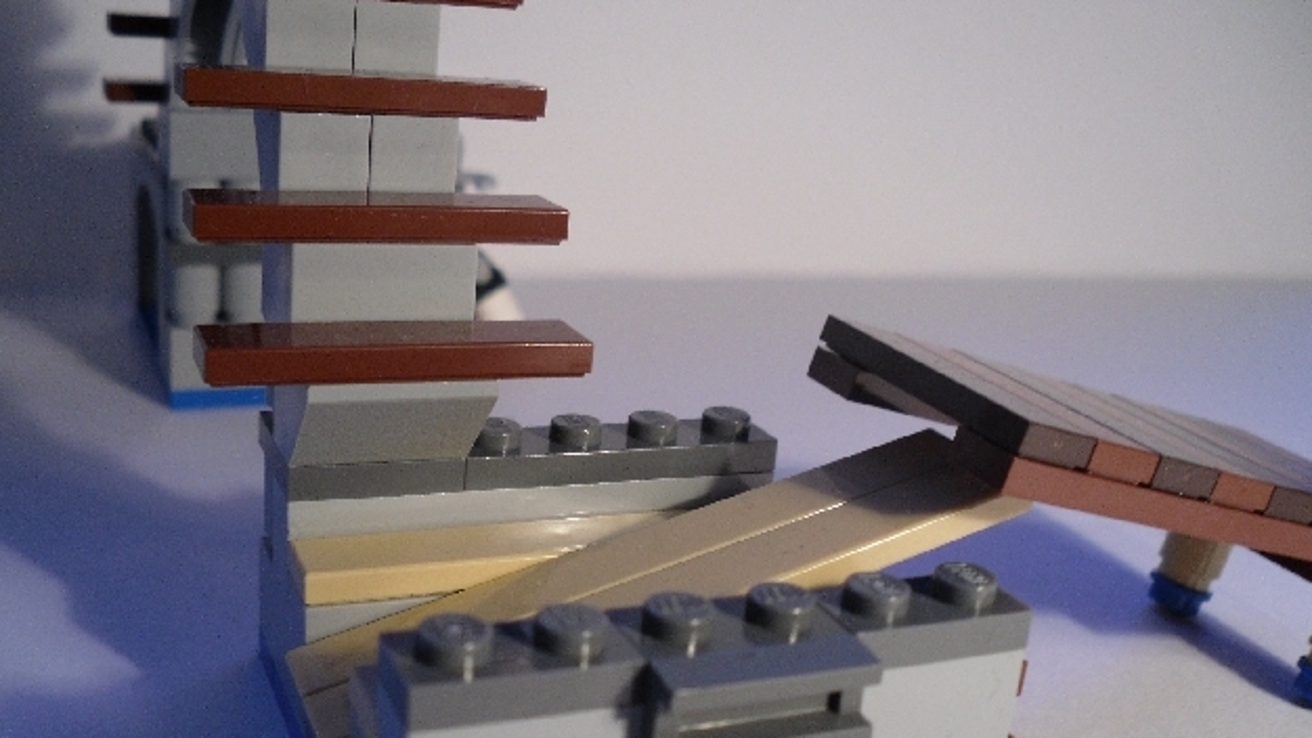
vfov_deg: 30.3
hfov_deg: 51.6
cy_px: 447
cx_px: 662
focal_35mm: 39
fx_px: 1357
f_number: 3
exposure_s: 1/29
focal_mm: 6.3
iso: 100
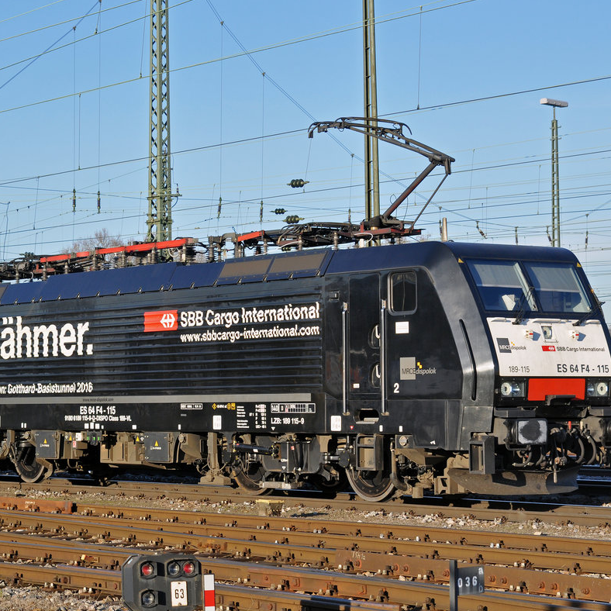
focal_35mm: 97
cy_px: 307
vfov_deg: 17.9
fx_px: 1937
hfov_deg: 17.9
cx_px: 269
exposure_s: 1/1000
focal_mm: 50
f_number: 5
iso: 250
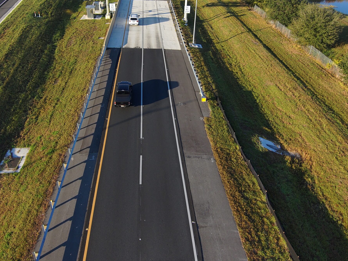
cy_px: 87
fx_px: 302
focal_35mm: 30
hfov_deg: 59.9
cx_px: 157
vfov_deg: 46.0
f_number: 2.8
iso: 100
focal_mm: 3.7
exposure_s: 1/540
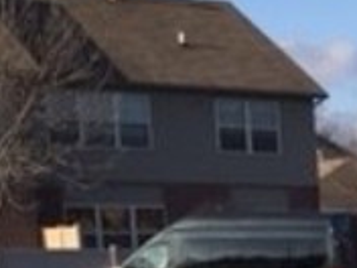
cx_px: 1030
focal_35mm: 169
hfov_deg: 9.5
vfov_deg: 8.4
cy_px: 491
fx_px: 1743
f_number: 2.2
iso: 25
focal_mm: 4.15
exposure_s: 1/1183
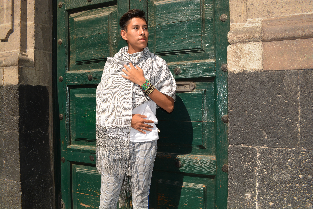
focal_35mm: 30
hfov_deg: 61.9
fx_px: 261
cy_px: 104
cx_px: 156
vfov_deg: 43.6
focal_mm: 20
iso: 100
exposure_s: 1/200
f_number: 8
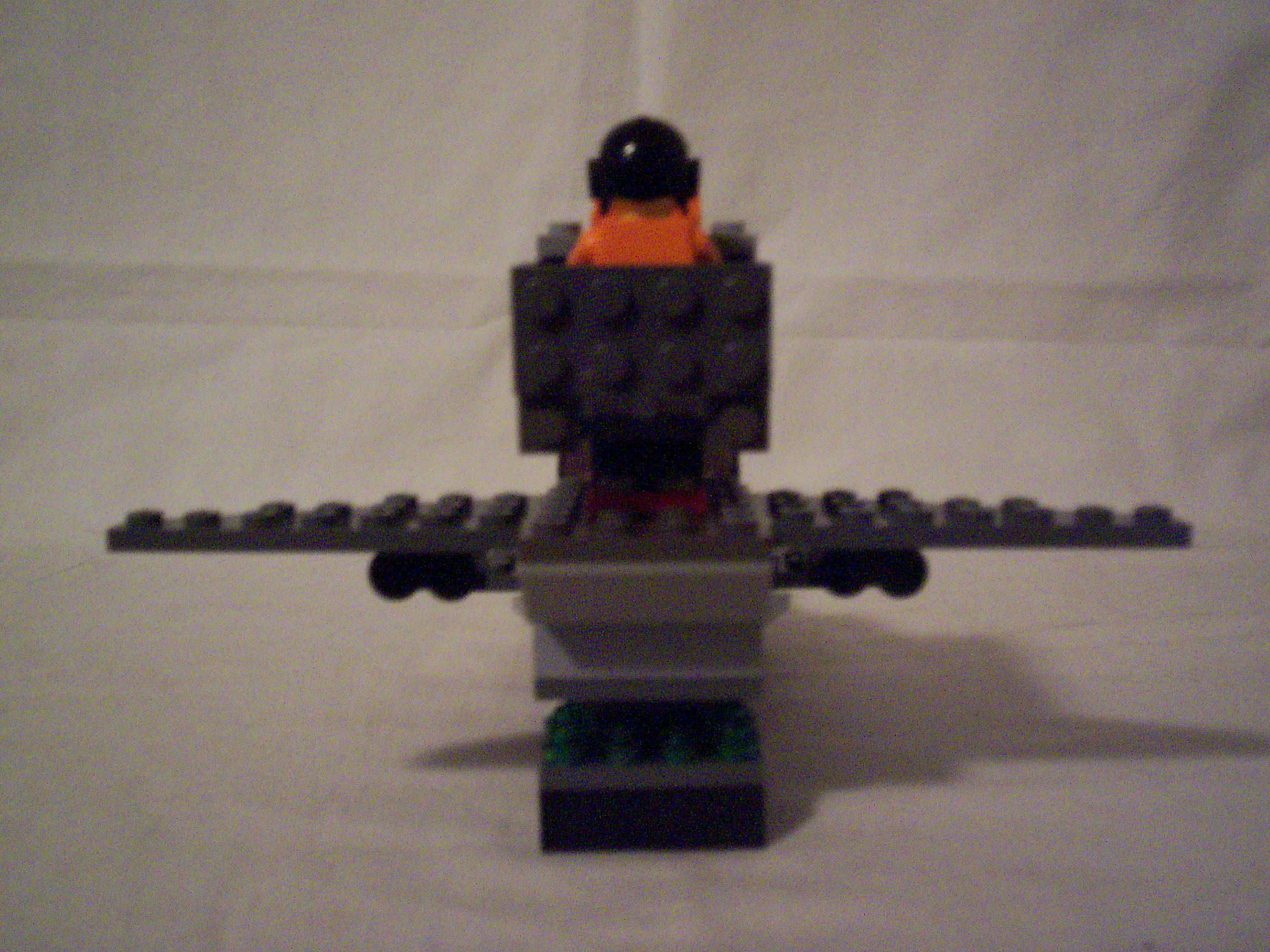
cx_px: 635
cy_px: 476
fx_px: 1321
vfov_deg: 39.7
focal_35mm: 36
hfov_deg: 51.4
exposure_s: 1/8
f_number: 4.5
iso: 400
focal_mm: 5.9
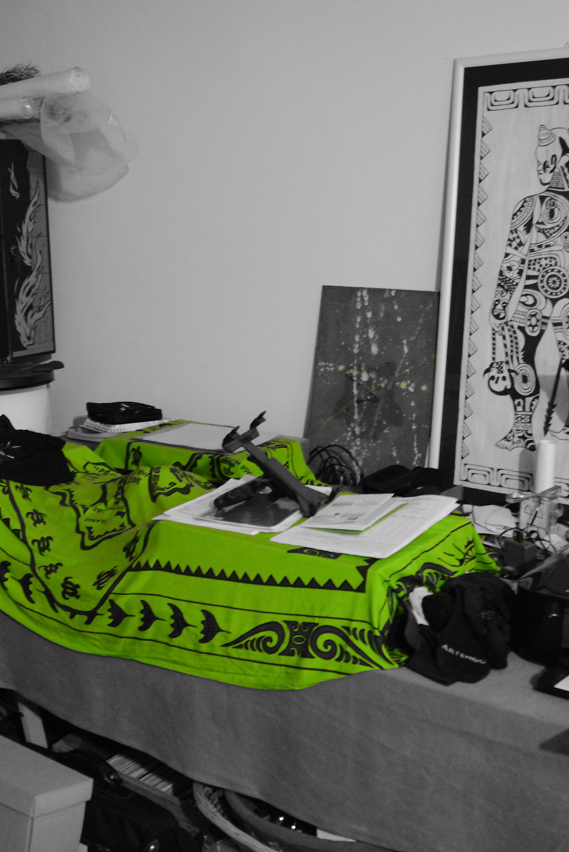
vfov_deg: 47.4
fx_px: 972
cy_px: 423
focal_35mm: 41
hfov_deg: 32.3
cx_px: 182
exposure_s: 1/20
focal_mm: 18
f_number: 3.5
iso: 3200
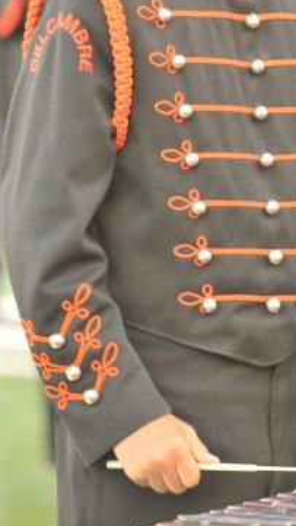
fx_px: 5820
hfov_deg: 2.9
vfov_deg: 5.2
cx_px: 256
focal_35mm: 417
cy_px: 128
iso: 200
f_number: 2.8
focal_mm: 160
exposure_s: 1/100
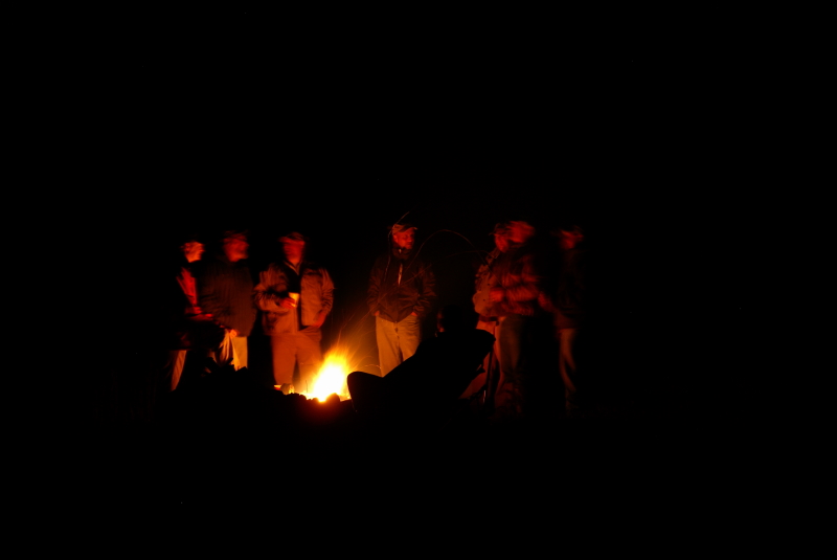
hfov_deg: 17.0
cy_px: 280
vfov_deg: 11.4
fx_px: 2792
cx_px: 418
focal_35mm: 120
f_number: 4.5
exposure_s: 4
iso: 200
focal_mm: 80
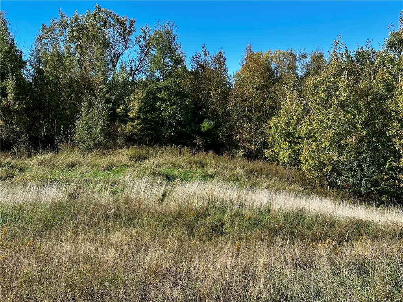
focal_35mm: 48
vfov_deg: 30.3
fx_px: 559
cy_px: 151
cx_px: 202
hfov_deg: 39.7
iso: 64
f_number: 1.78
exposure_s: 1/2252
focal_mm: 6.86
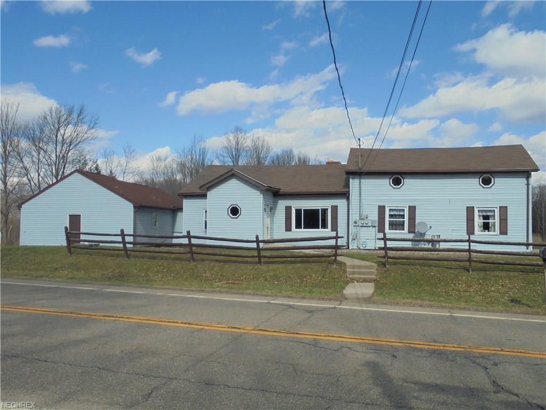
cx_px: 273
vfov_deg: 48.2
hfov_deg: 61.7
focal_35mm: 29
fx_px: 457
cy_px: 205
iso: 100
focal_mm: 5.3
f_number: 11.8
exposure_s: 1/125
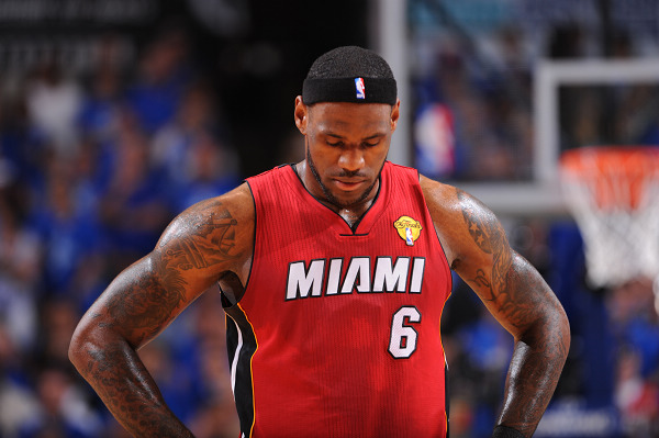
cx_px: 330
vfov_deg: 3.4
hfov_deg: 5.2
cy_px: 219
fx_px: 7316
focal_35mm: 400
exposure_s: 1/250
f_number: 5.6
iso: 400
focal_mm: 400
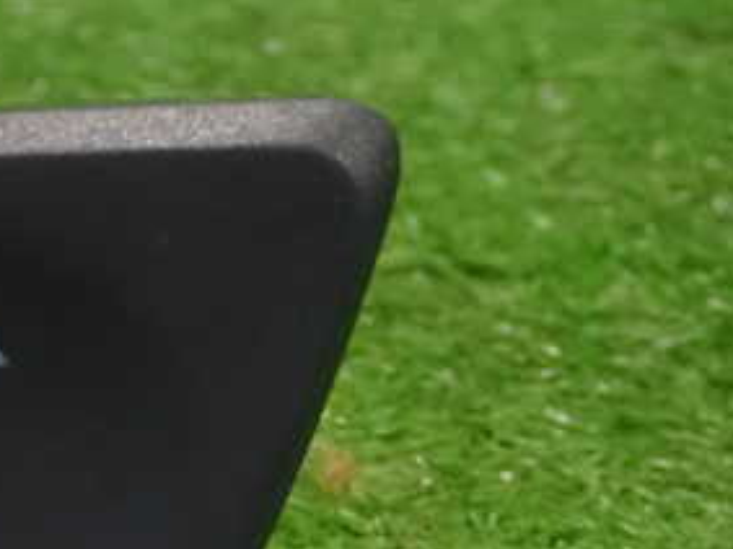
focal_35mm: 142
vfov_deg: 10.4
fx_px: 3006
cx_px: 34
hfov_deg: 13.7
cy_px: 515
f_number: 3.8
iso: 1600
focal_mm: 11.88
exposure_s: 1/15
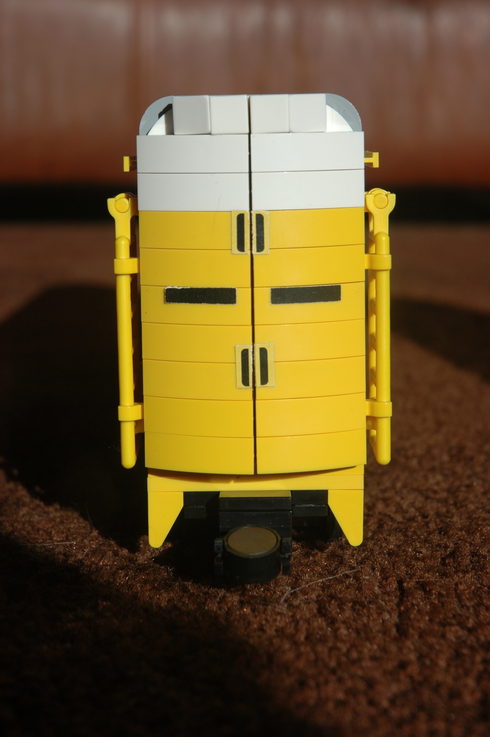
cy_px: 368
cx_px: 245
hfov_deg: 14.7
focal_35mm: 93
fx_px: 1902
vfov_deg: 21.9
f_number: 10
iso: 200
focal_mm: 62
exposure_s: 1/400
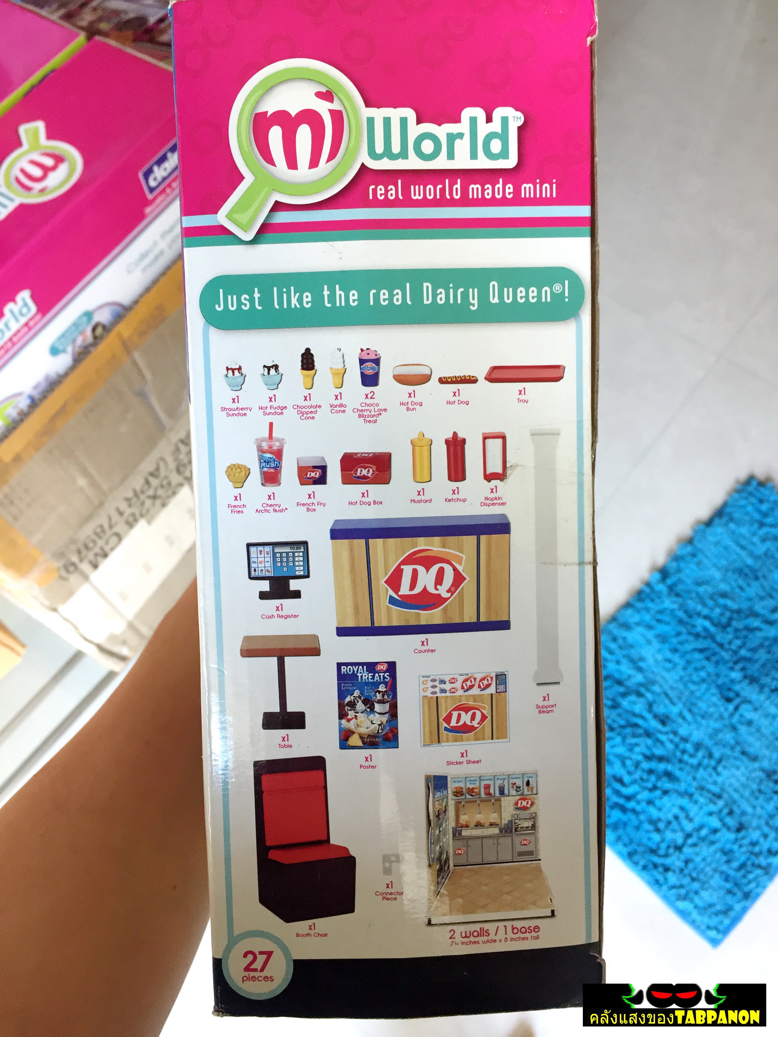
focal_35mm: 29
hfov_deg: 48.2
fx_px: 869
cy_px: 518
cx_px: 389
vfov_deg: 61.7
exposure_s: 1/33
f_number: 2.2
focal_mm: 4.15
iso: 80
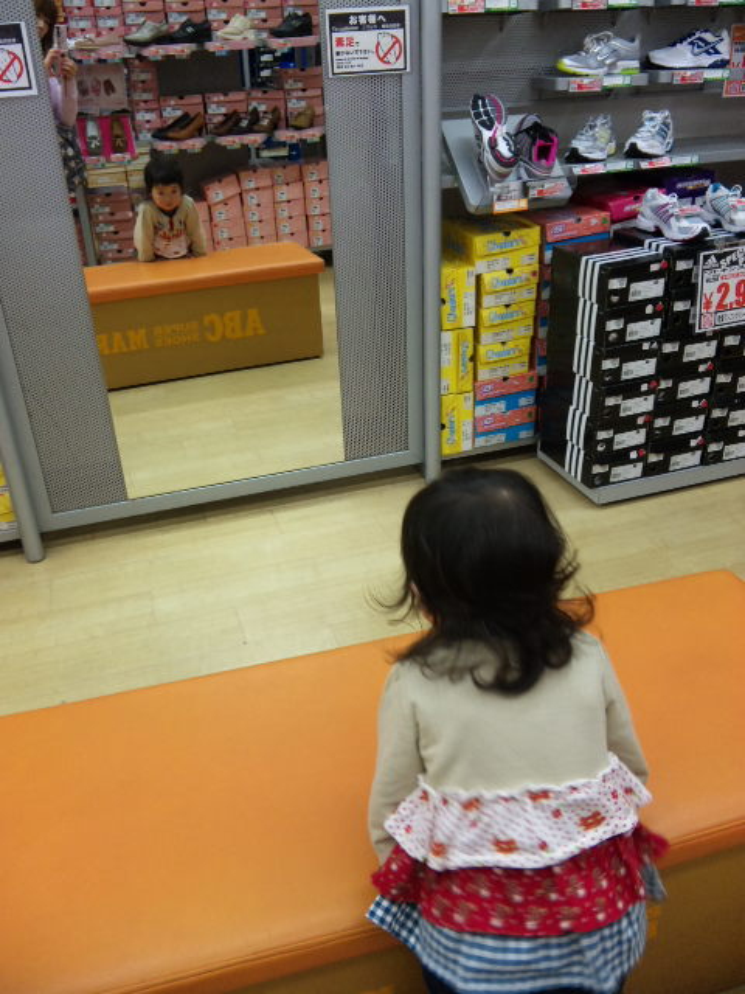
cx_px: 372
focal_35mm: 29
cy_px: 497
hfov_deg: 48.2
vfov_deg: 61.7
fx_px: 832
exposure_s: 1/25
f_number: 2.8
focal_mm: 4.82
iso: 100
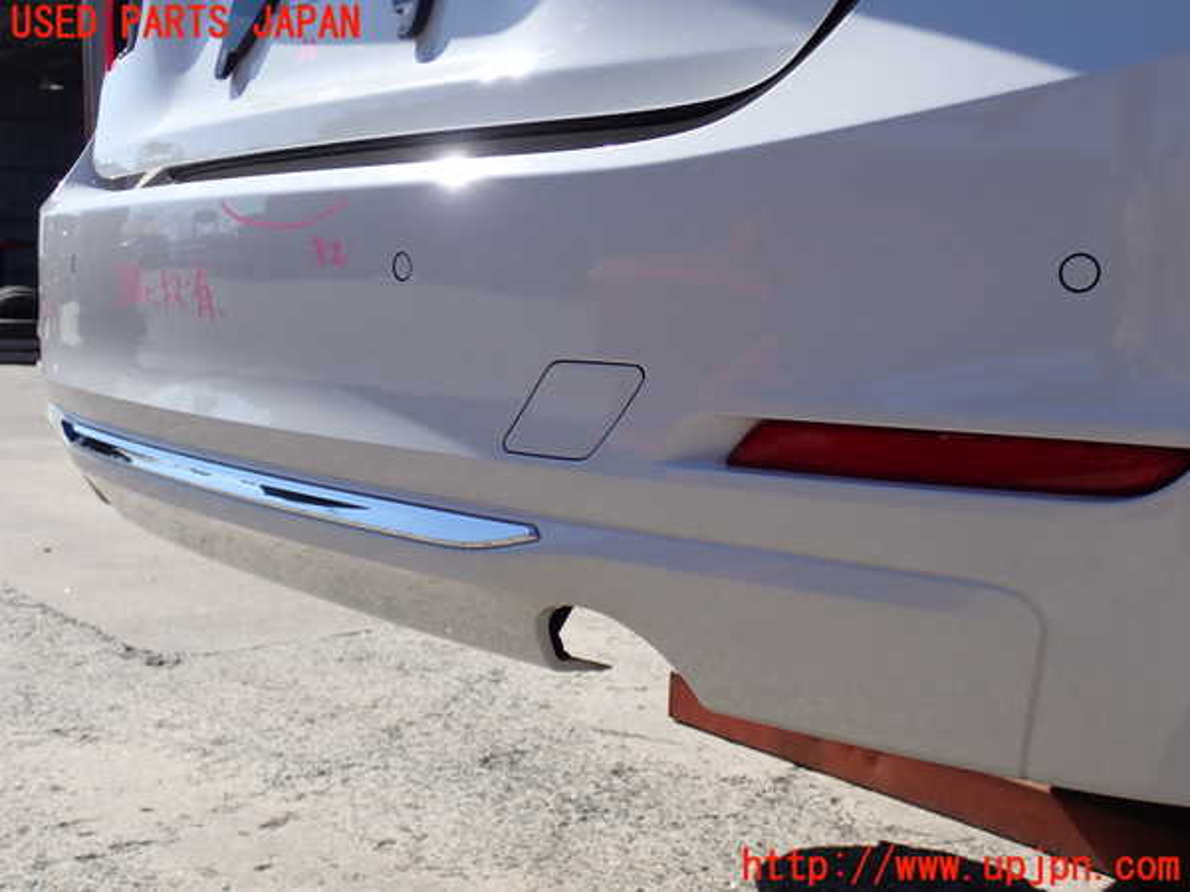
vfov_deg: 35.1
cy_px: 446
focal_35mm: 41
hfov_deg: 45.8
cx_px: 595
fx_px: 1409
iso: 100
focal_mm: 7.31
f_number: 4
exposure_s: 1/800
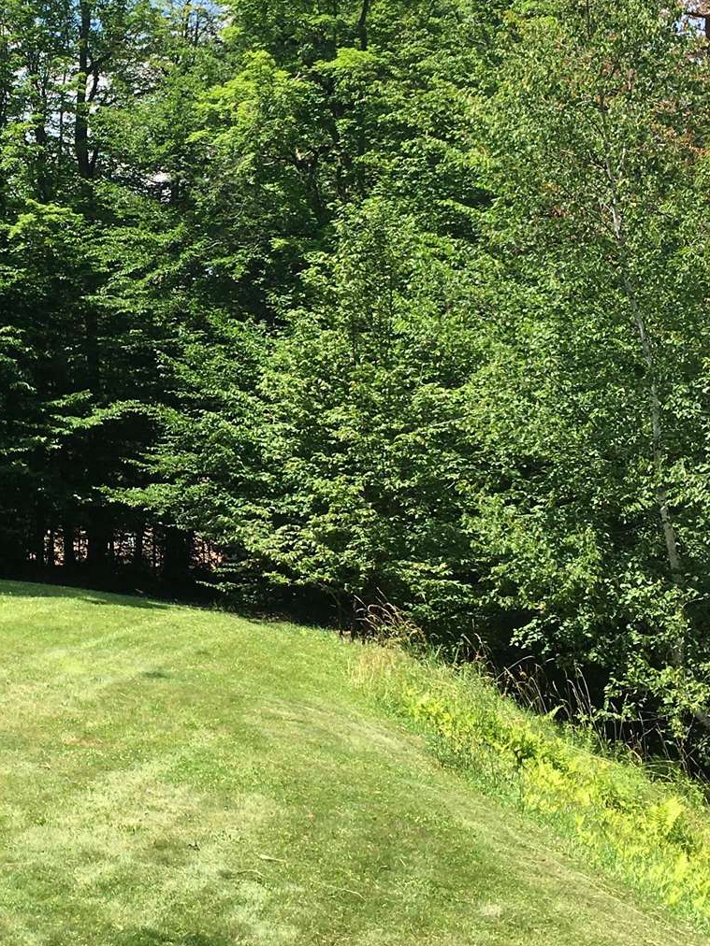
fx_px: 1805
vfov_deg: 29.3
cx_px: 7
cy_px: 350
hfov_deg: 21.5
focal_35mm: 66
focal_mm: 4.15
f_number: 2.2
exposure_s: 1/974
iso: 25
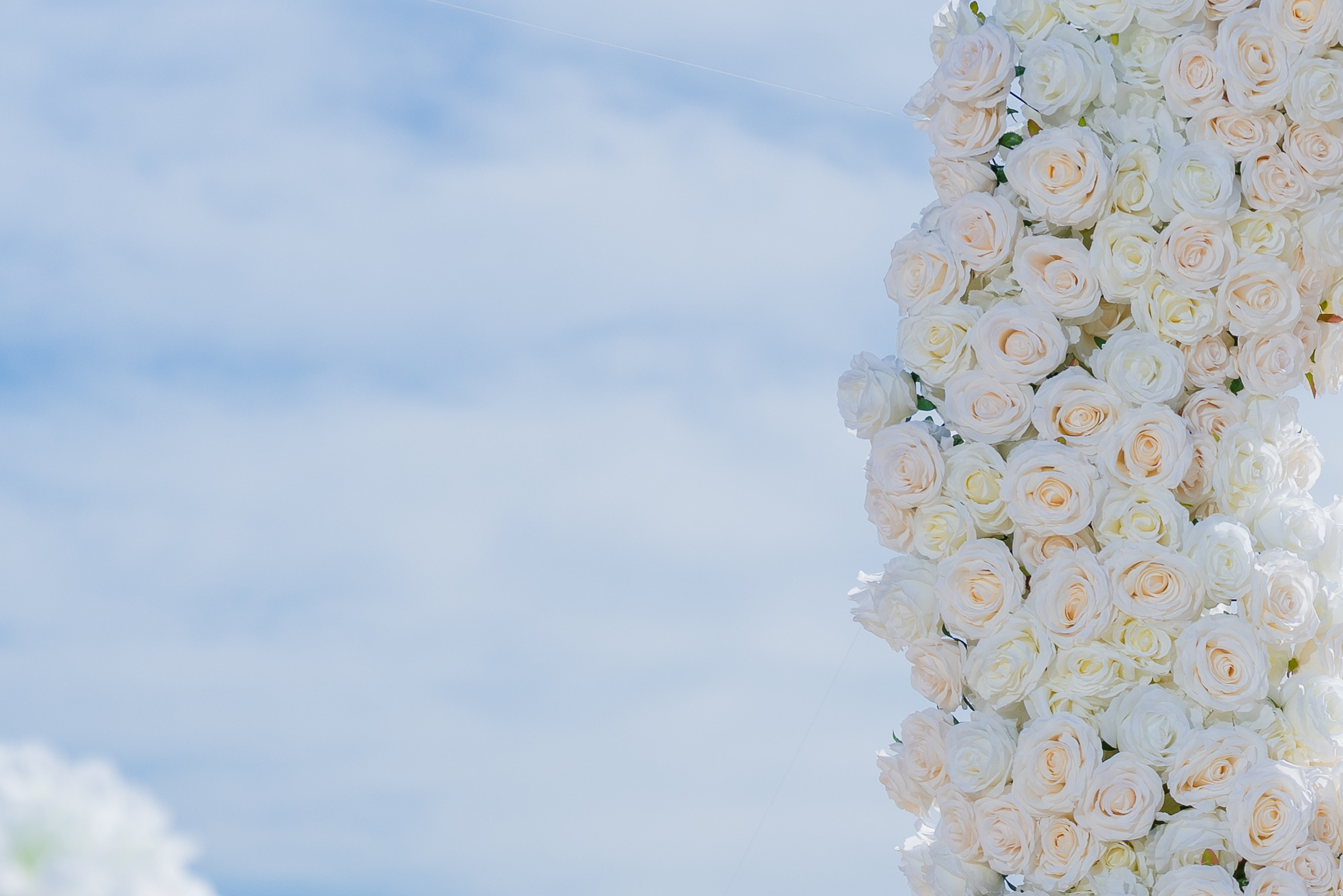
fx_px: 5671
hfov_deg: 12.9
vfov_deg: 9.0
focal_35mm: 152
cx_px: 1907
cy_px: 875
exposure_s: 1/4000
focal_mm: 50
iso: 100
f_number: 2.2
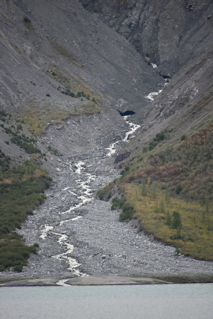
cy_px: 160
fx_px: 2661
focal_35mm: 300
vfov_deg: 6.9
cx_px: 106
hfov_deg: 4.6
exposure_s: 1/640
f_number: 5.6
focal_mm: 300
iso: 900
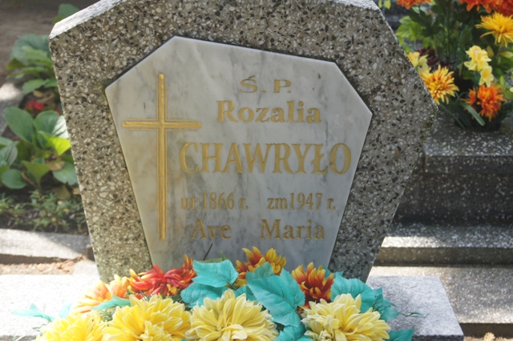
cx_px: 256
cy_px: 170
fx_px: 1175
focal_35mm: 82
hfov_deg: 24.6
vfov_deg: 16.5
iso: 200
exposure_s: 1/160
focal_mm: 55
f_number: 7.1
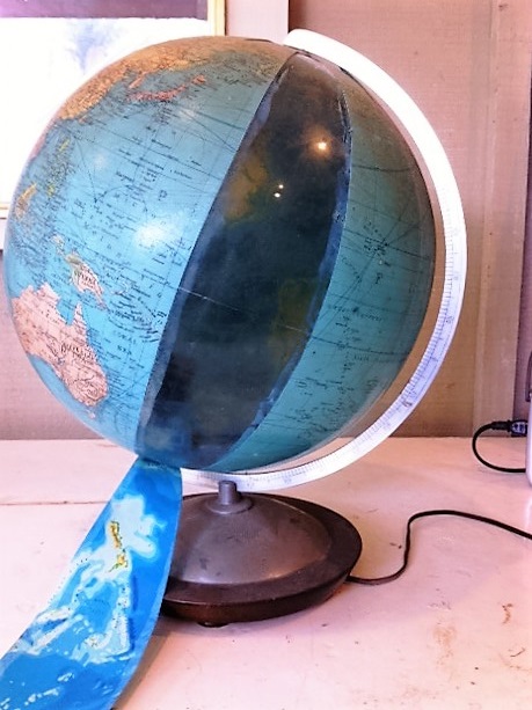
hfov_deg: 40.7
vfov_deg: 52.7
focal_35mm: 35
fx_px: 718
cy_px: 355
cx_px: 266
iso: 80
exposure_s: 1/20
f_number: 2.8
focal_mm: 3.85
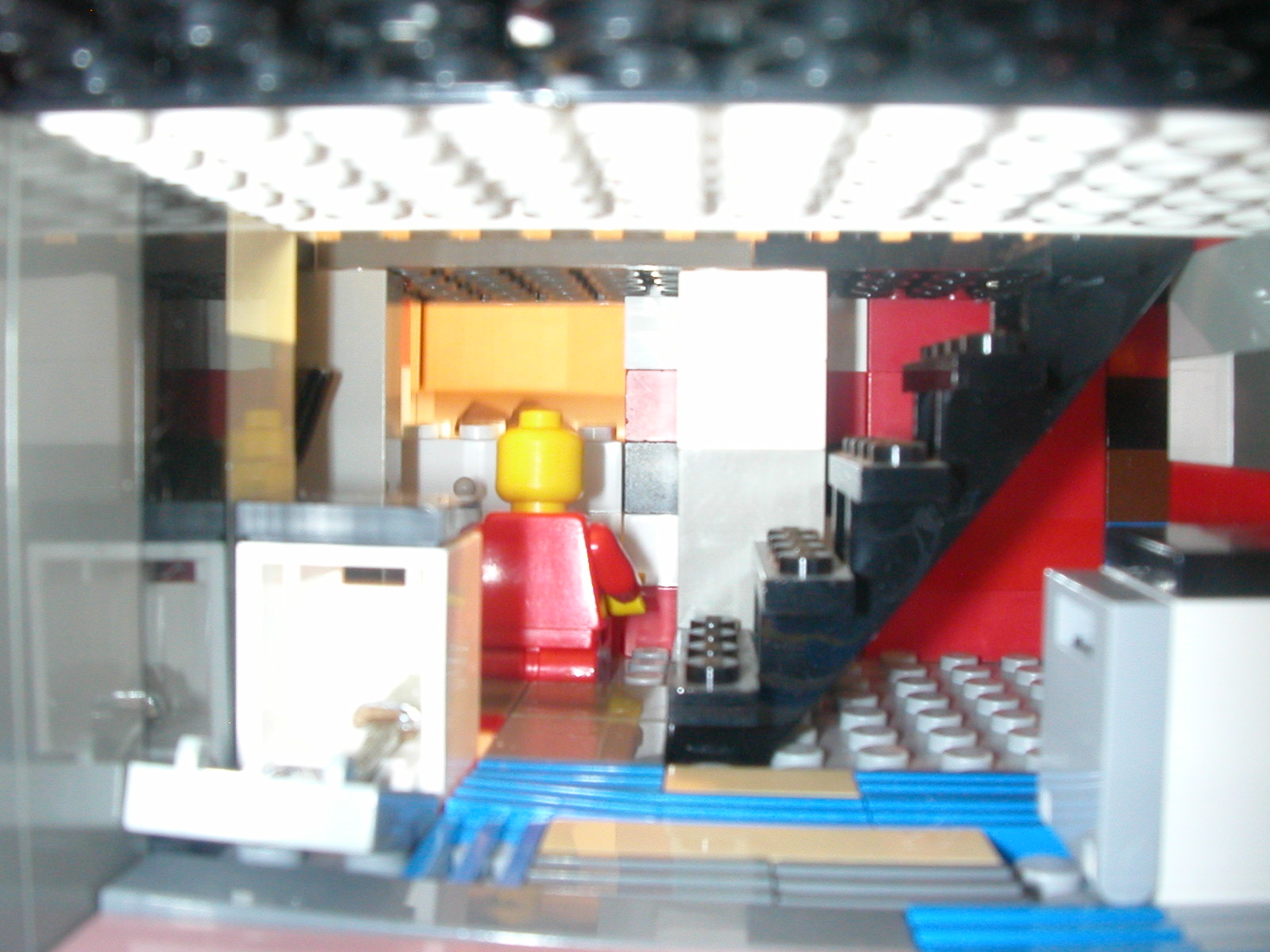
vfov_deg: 38.7
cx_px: 635
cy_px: 476
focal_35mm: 37
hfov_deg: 50.1
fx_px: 1357
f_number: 4.5
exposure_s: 1
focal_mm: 5.6
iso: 200
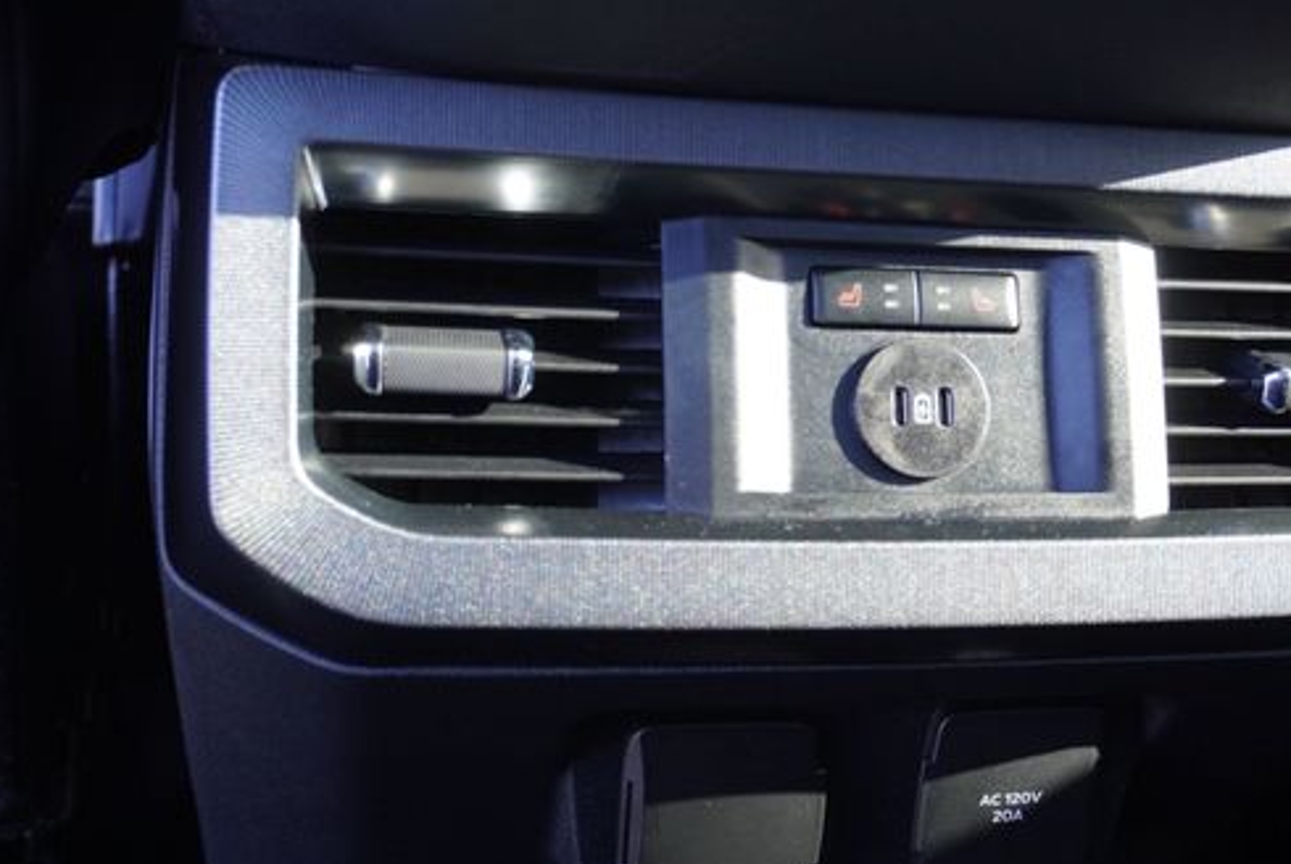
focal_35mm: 47
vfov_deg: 28.7
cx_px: 830
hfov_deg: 41.5
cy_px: 414
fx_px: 1687
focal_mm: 24
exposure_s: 1/160
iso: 800
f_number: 4.5
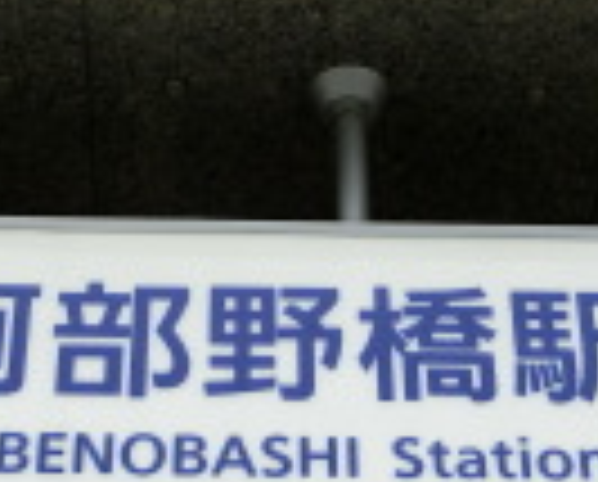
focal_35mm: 117
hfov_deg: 16.4
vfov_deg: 13.1
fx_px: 2075
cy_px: 41
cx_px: 288
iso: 80
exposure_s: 1/250
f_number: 3.5
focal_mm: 4.5
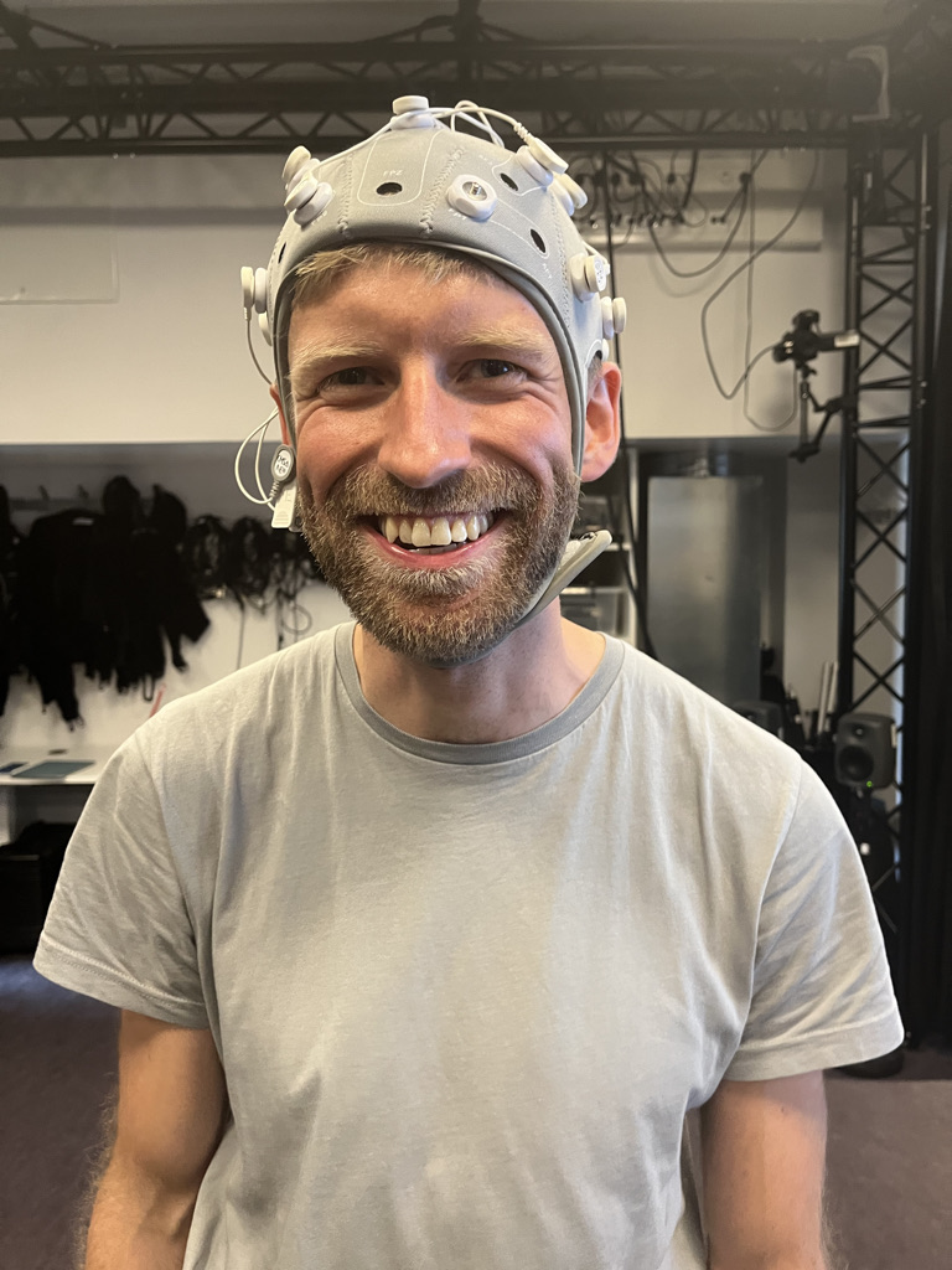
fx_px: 953
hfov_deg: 53.1
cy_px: 635
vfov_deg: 67.3
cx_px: 476
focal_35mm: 26
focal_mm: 5.1
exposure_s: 1/60
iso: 320
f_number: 1.6
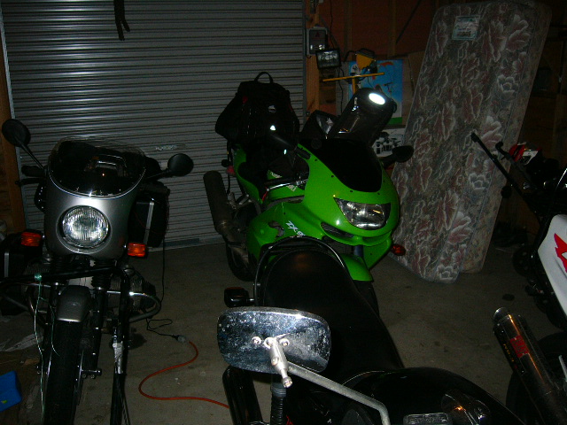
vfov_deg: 40.7
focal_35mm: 35
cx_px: 284
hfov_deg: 52.6
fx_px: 573
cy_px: 212
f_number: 2.8
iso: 100
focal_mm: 5.8
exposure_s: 1/100
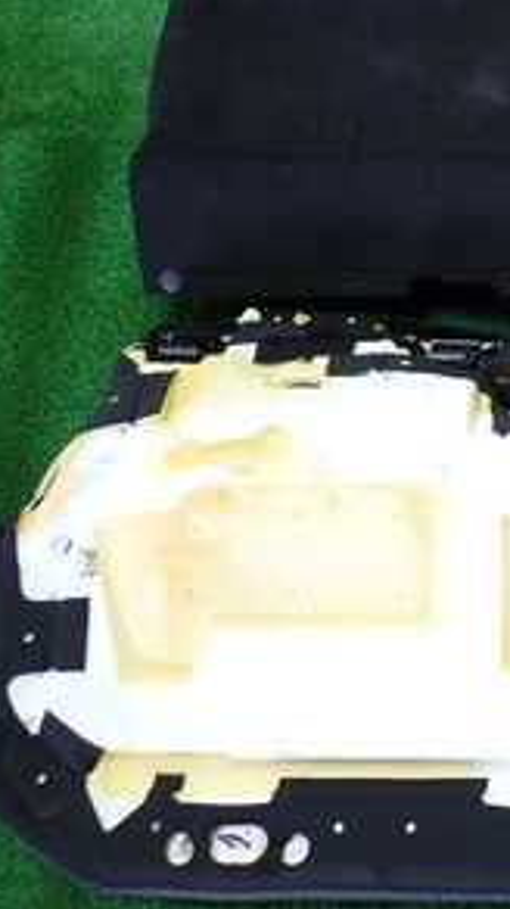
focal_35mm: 56
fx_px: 1348
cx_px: 703
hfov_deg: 19.4
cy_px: 318
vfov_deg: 36.9
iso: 200
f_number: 2
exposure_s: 1/40
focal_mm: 4.5
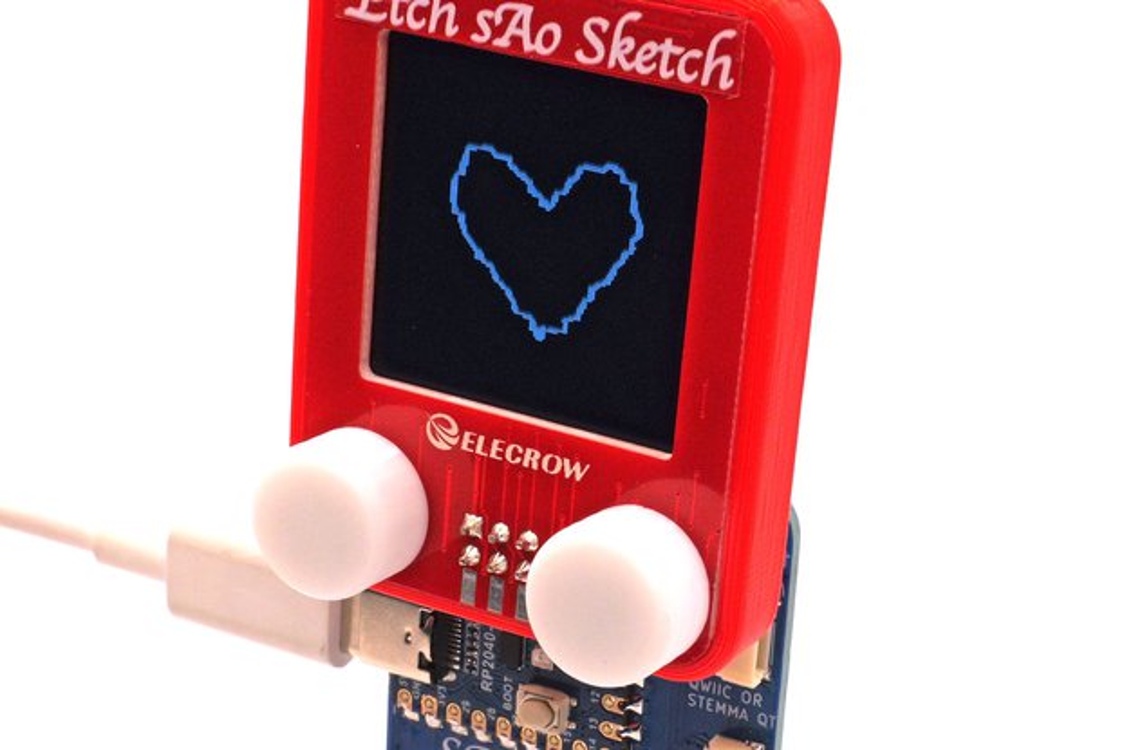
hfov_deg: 60.3
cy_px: 375
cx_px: 562
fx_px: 968
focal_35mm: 31
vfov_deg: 42.3
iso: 500
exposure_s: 1/30
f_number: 20
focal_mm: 31
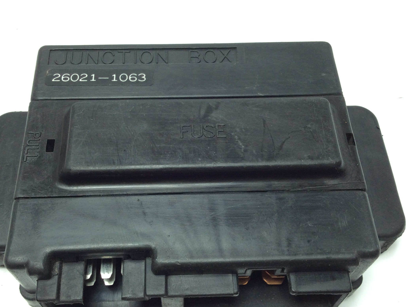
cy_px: 170
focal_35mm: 40
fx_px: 474
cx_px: 190
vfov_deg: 35.8
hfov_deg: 46.8
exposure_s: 1/149
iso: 32
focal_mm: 3.3
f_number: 2.4
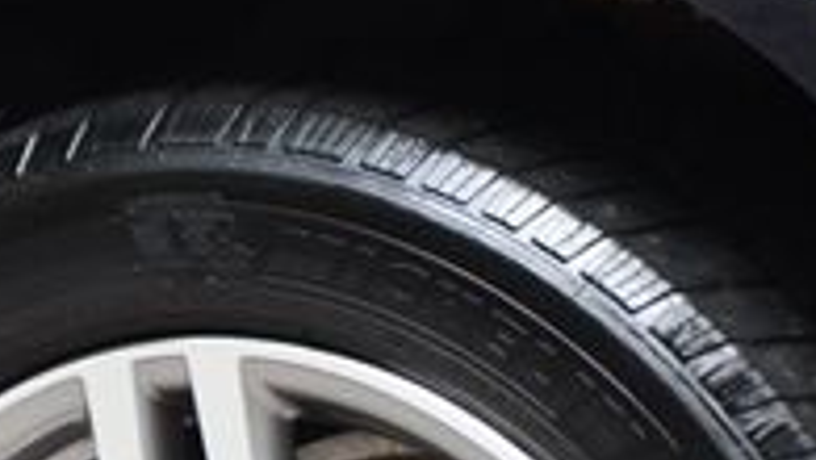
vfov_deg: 2.3
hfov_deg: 4.0
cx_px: 268
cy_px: 861
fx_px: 11670
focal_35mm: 539
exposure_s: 1/125
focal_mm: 105
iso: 1250
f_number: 4.8
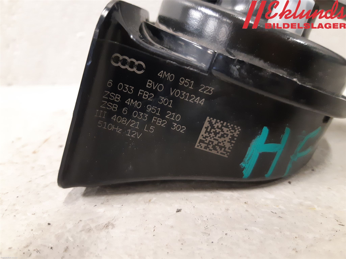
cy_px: 130
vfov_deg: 53.1
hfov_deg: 67.3
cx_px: 173
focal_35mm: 26
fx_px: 260
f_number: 1.7
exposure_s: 1/25
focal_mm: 3.93
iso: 320
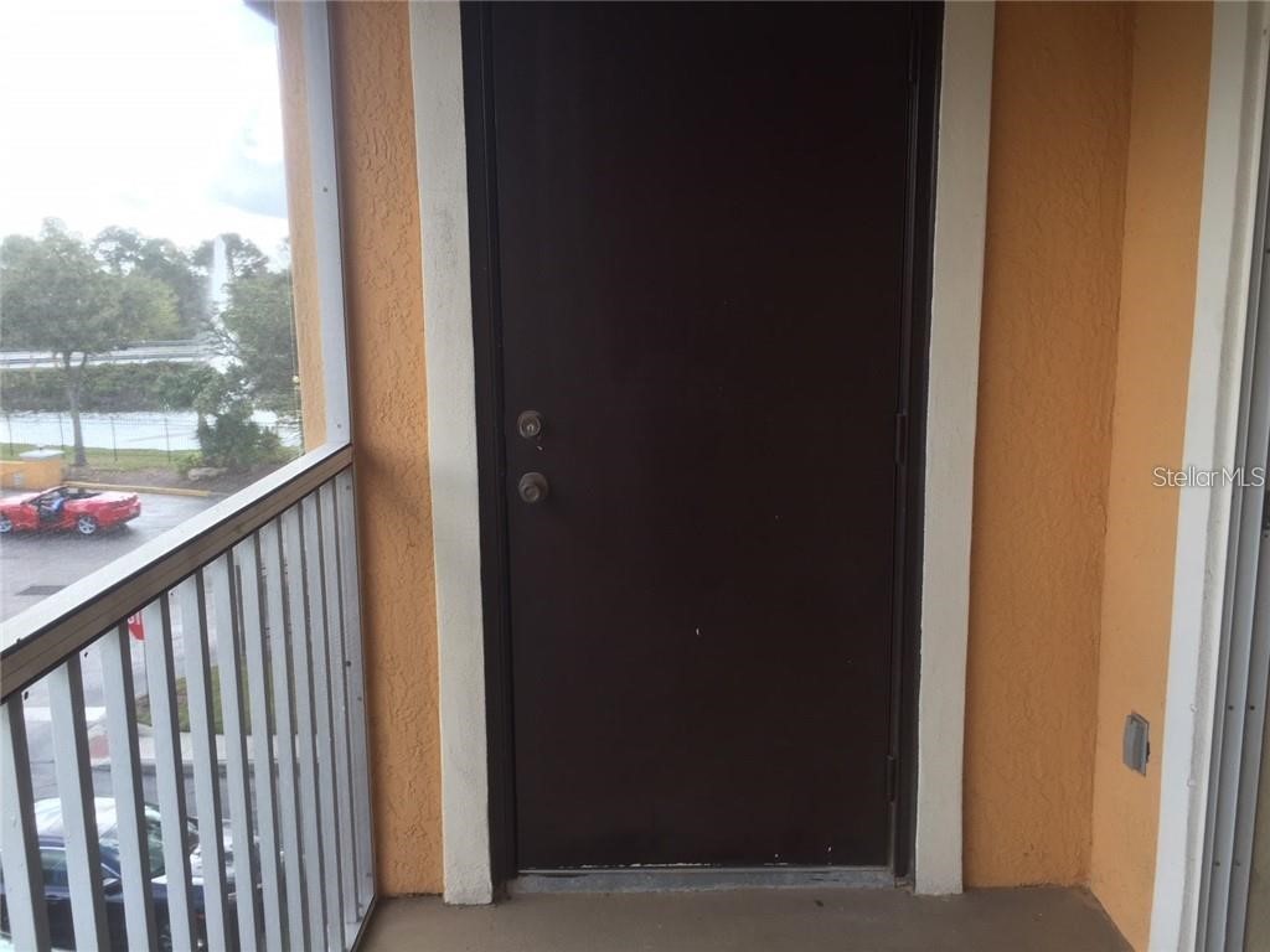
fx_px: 1064
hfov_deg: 61.7
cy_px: 476
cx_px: 635
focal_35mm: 29
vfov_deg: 48.2
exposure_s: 1/120
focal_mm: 4.15
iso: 32
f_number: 2.2
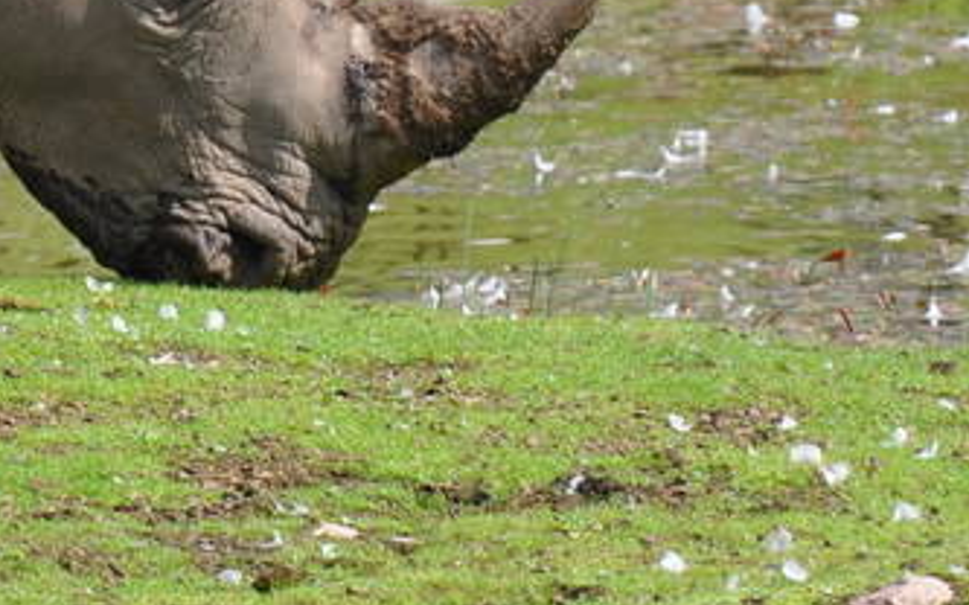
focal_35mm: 1543
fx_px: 40741
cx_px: -565
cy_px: -542
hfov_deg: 1.4
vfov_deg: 0.9
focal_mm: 210
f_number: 6.3
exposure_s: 1/640
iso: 200
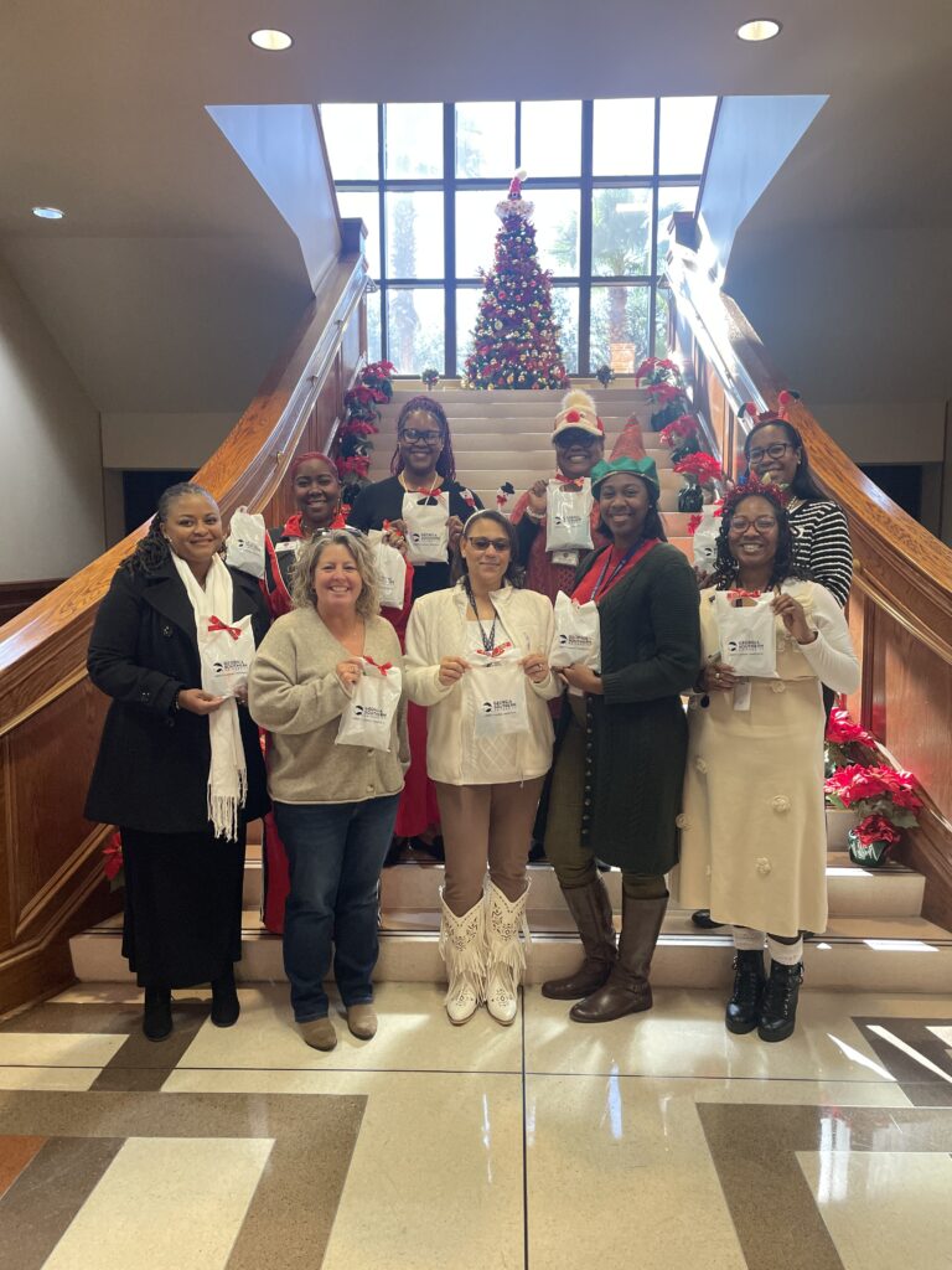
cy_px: 635
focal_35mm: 26
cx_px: 476
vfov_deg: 67.3
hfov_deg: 53.1
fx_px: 953
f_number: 1.6
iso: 200
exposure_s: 1/60
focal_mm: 4.2
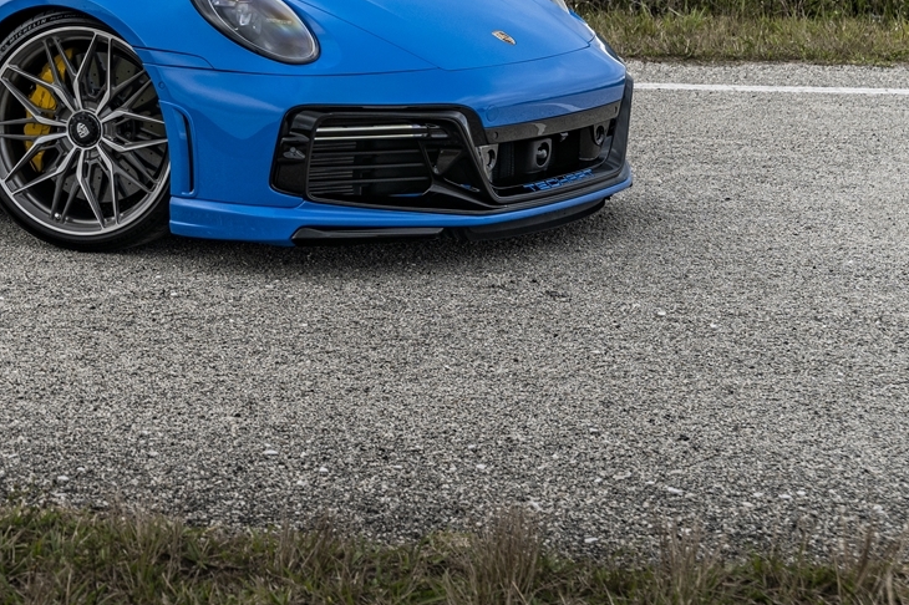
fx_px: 2524
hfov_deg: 19.0
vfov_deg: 13.3
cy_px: -105
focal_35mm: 100
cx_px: -260
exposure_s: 1/160
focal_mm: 38
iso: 125
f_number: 4.5
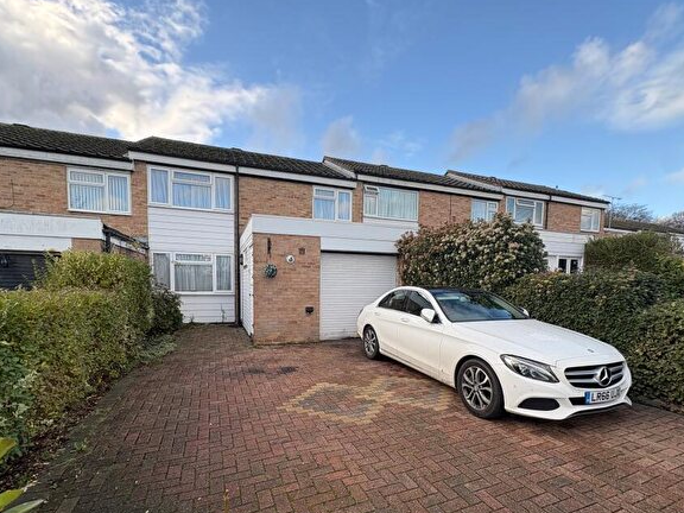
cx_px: 350
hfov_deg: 91.0
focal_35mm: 17
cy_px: 307
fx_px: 336
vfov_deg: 73.9
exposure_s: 1/289
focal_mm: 2.22
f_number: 2.2
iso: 40
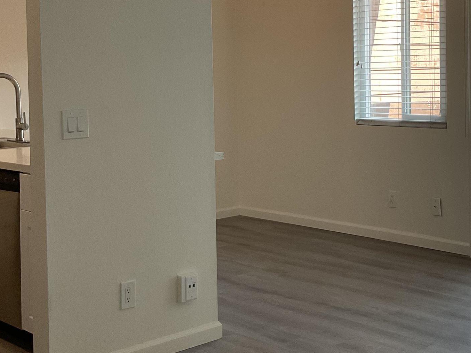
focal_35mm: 63
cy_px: 87
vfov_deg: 23.1
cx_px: 289
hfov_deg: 30.6
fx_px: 857
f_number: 1.8
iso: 64
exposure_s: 1/120
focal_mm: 3
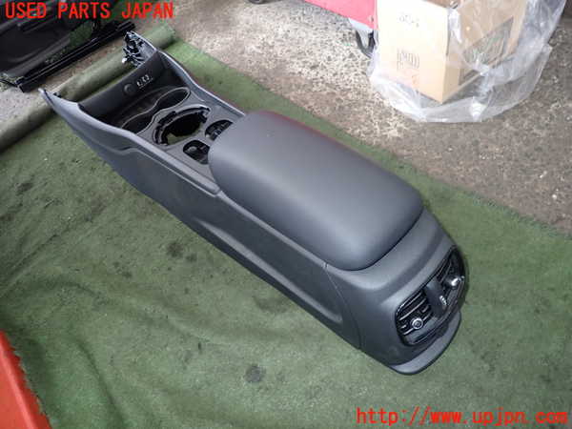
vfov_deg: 54.9
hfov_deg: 69.4
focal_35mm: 25
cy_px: 214
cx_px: 286
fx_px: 413
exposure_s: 1/40
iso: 200
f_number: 2
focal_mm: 4.5
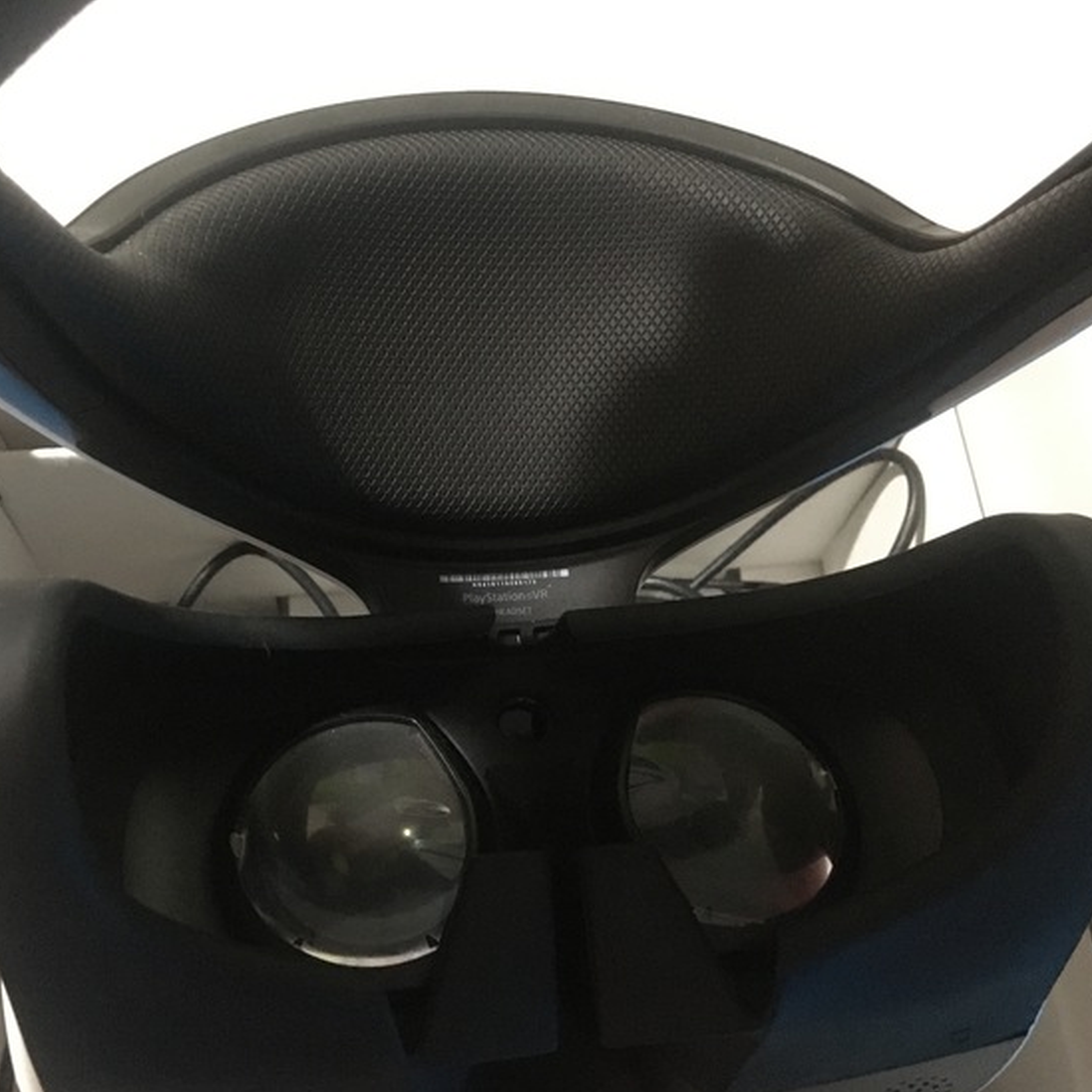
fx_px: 1249
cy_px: 558
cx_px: 513
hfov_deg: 47.2
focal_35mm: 35
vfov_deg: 47.2
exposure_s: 1/15
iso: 400
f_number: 2.2
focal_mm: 4.15
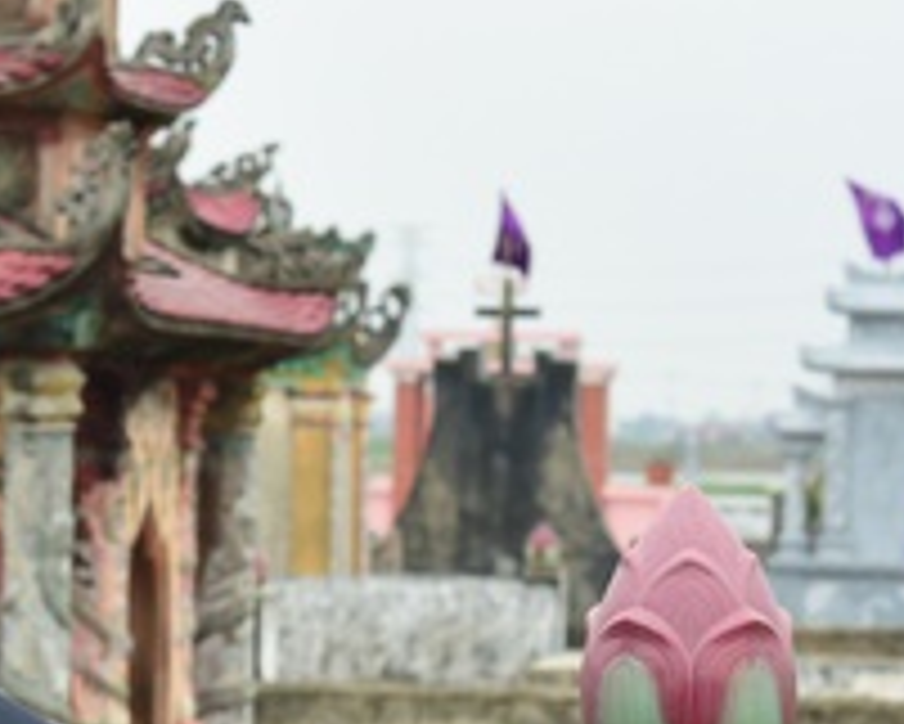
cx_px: 121
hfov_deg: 10.2
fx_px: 5032
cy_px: 499
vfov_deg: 8.2
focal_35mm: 188
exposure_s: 1/80
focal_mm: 62
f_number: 6.3
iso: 360
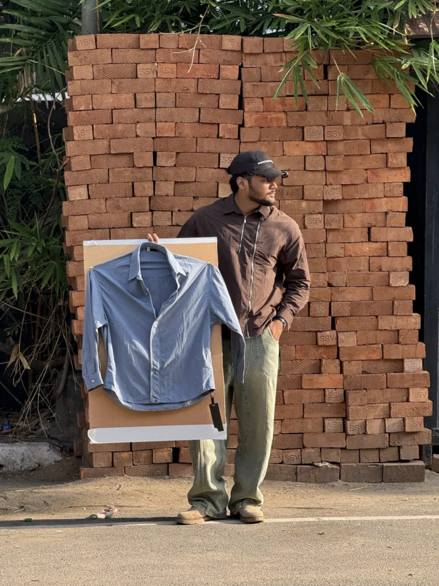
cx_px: 220
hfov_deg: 12.4
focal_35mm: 120
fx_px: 2029
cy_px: 293
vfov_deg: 16.4
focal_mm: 15.66
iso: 50
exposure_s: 1/166
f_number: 2.8
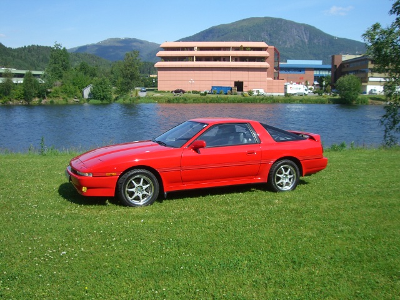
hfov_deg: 49.0
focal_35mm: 38
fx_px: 439
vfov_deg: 37.7
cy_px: 150
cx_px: 200
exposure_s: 1/500
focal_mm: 6.2
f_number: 4.3
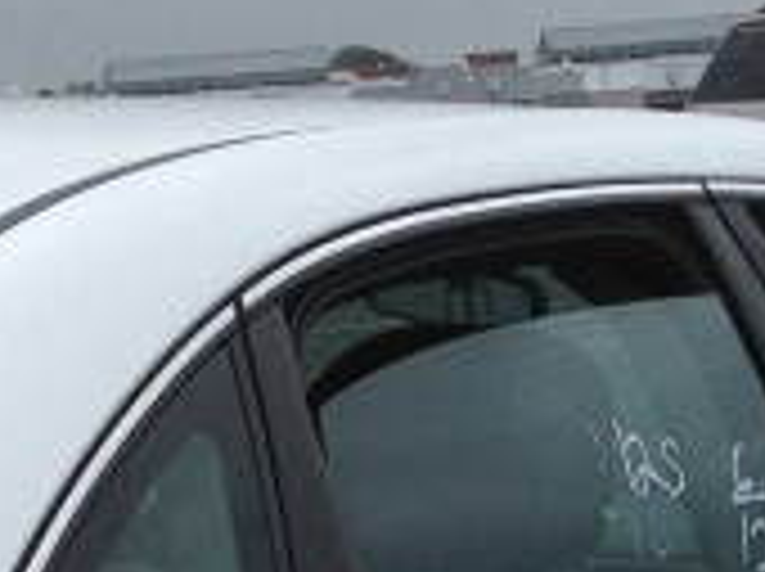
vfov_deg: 7.2
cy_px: 1054
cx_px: -558
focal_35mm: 199
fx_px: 4392
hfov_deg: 9.5
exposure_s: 1/1153
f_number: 2.4
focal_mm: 4.12
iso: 50
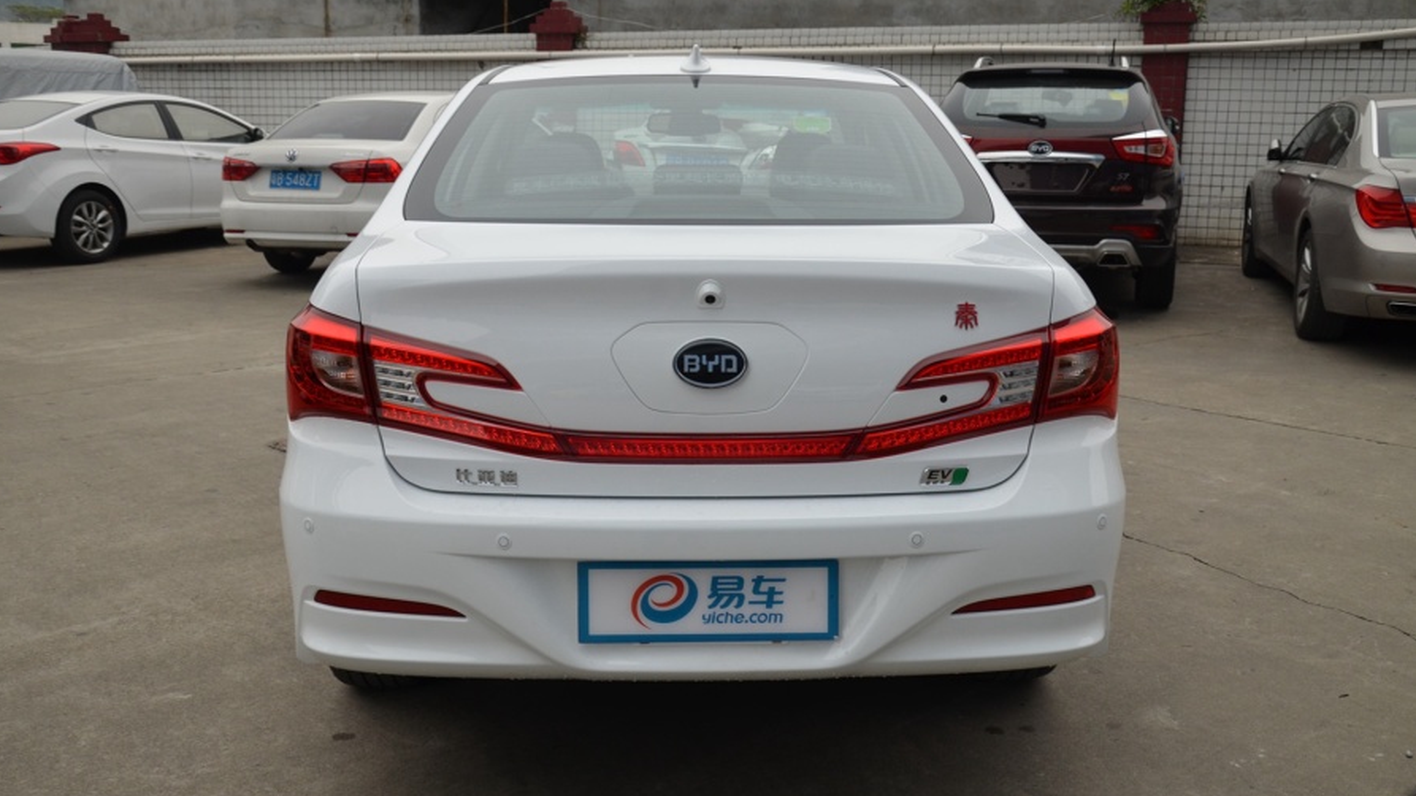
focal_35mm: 38
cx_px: 706
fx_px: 1427
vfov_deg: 31.2
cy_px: 398
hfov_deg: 52.8
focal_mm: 24
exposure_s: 1/125
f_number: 5.6
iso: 360
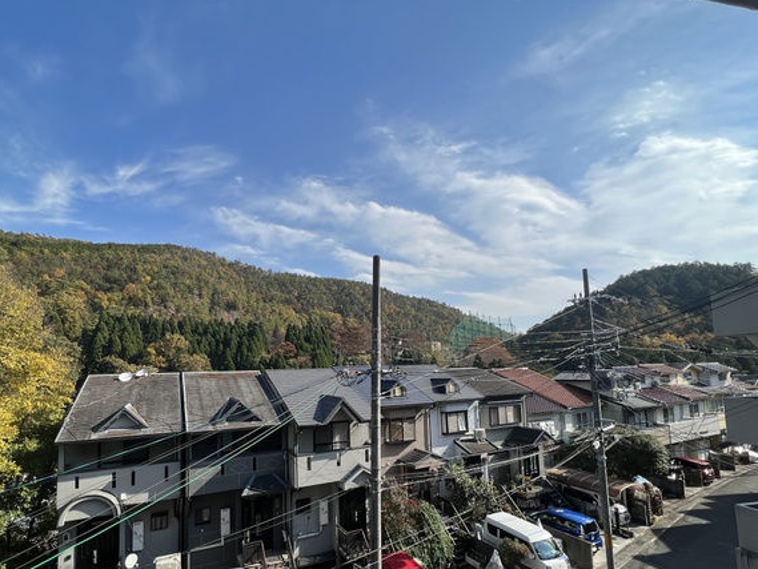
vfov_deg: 77.1
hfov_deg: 94.2
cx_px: 342
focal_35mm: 16
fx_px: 350
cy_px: 344
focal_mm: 1.57
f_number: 1.8
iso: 32
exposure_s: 1/1393
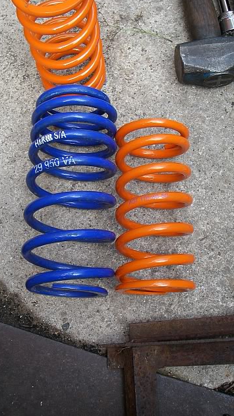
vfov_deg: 48.4
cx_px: 119
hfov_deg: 28.3
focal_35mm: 42
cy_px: 208
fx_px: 463
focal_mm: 6.3
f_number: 3.3
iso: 64
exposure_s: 1/50
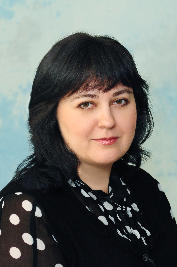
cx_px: 94
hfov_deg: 10.2
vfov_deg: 15.3
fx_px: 991
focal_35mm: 134
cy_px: 150
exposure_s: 1/80
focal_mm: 78
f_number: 5.6
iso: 250
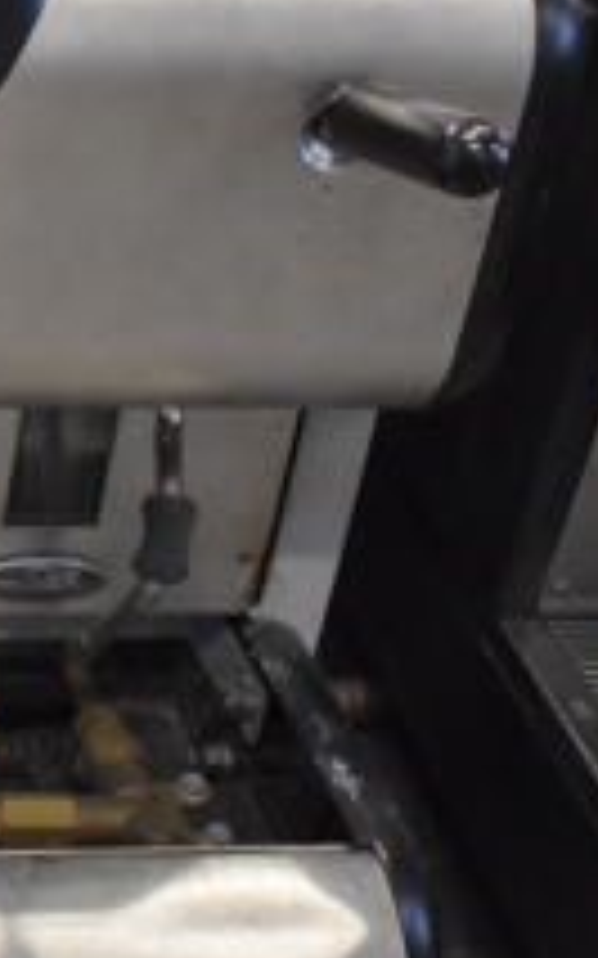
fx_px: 2061
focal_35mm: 79
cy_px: 387
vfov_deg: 26.1
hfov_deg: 14.1
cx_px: -562
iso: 2200
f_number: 3.5
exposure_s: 1/125
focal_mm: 18
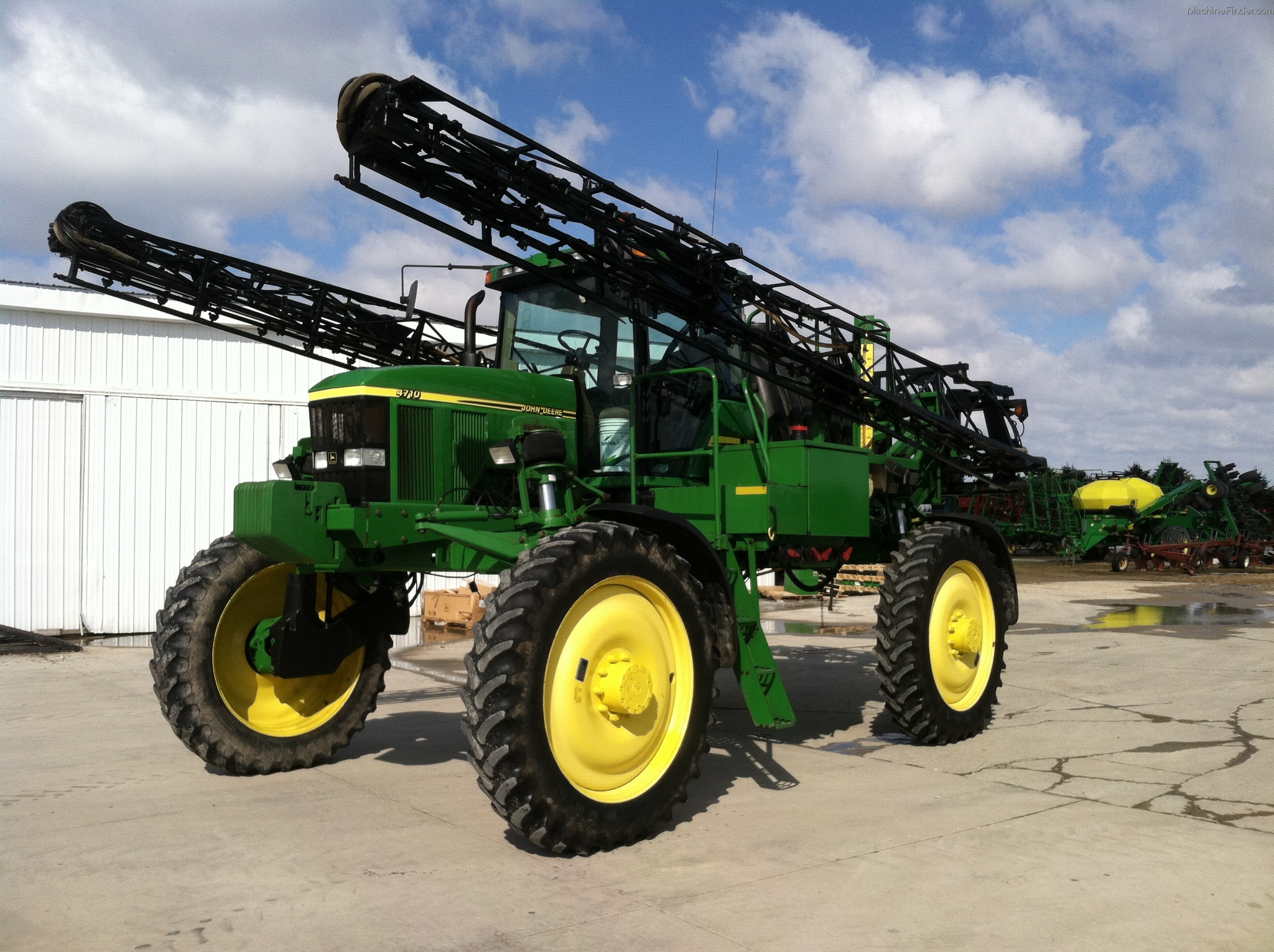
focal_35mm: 35
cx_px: 637
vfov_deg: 40.6
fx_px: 1286
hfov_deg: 52.7
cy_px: 476
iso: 80
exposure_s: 1/2106
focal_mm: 3.85
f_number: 2.8
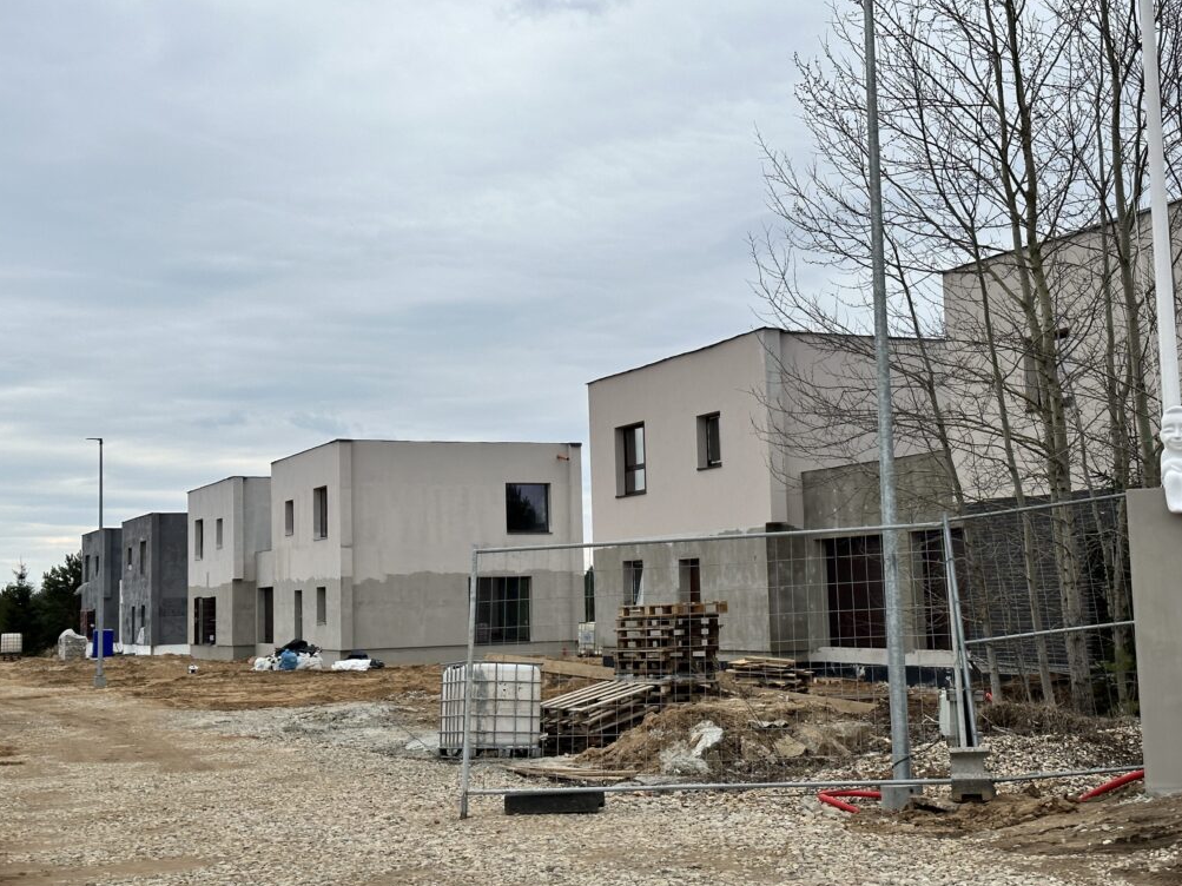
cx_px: 596
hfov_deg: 38.9
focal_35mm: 49
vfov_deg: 29.7
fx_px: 1673
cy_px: 448
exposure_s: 1/1453
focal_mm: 6.86
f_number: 1.78
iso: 64
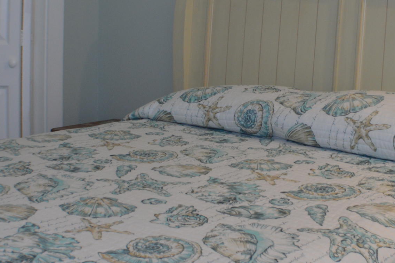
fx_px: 1129
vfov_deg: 13.2
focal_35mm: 103
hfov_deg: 19.6
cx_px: 319
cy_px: 77
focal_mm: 26
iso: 400
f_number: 4.2
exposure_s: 1/40
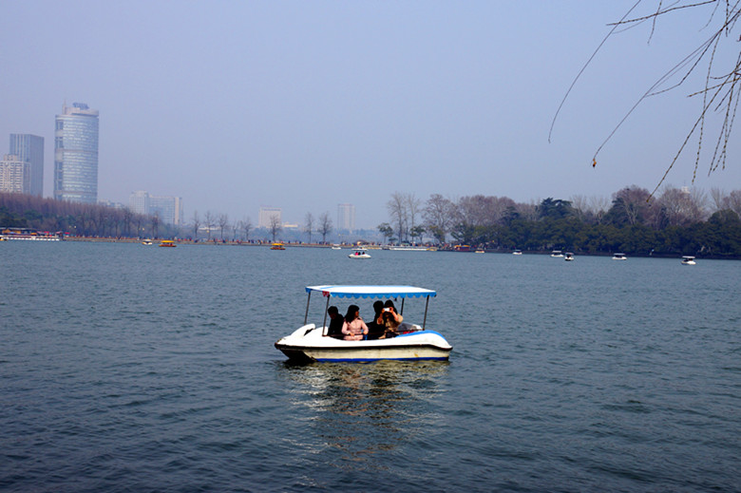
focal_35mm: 52
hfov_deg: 37.9
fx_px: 1080
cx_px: 370
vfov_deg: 25.7
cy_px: 246
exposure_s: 1/250
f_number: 13
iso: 100
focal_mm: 35
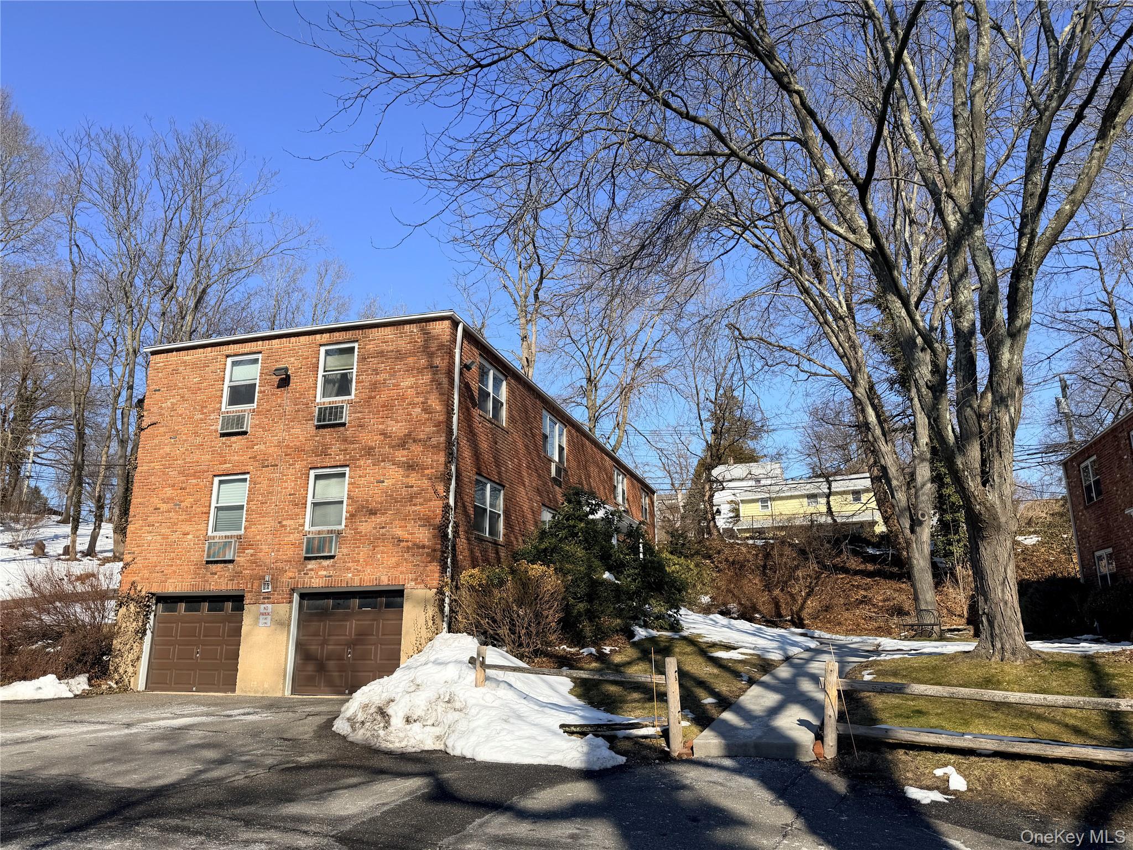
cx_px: 566
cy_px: 425
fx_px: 786
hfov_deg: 71.6
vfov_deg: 56.8
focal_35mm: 24
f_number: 1.78
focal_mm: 6.76
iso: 80
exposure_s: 1/4167
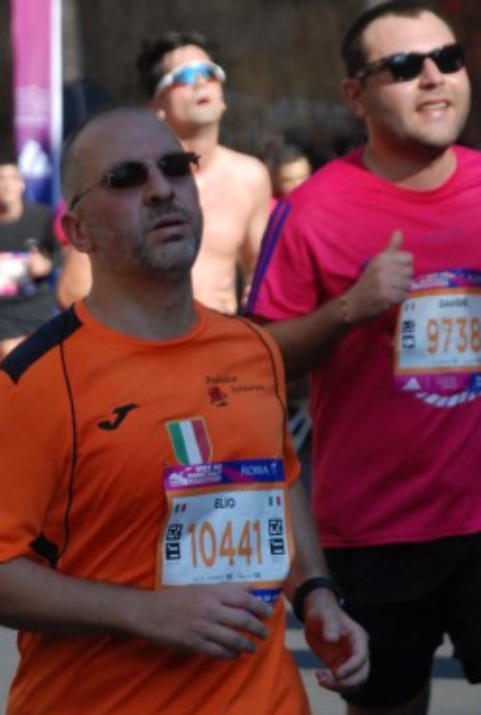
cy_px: 404
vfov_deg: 8.4
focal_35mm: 243
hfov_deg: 5.7
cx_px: 140
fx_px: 4838
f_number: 5.6
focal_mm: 100
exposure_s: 1/1600
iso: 1000
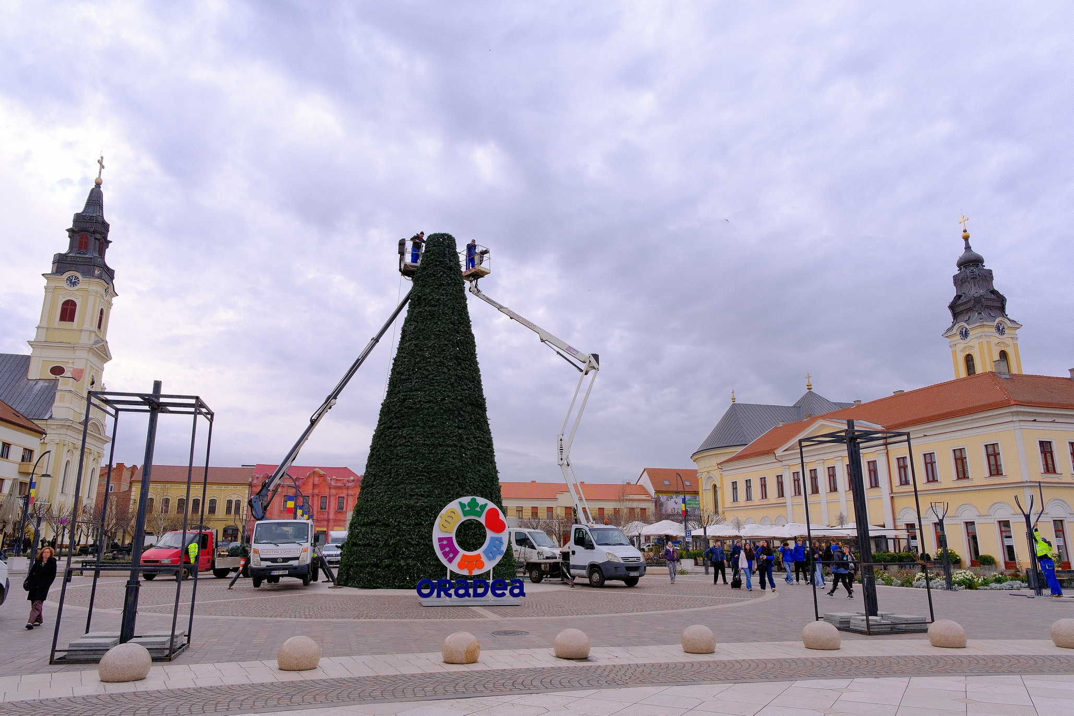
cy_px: 358
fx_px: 716
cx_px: 537
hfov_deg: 73.7
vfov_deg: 53.1
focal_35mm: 24
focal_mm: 16
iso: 320
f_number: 6.4
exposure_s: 1/350
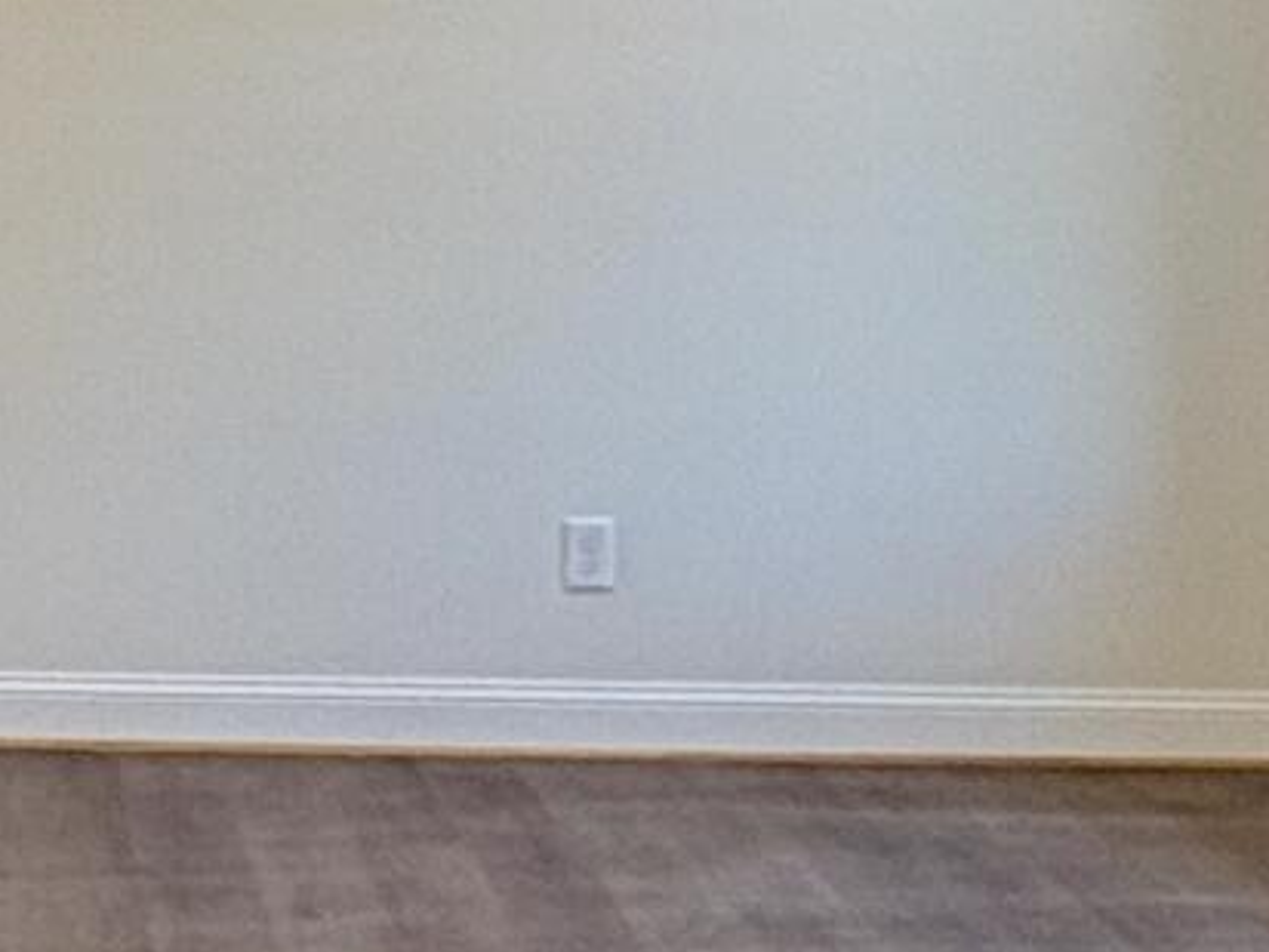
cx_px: -213
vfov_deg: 14.2
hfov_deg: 18.4
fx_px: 3739
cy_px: -86
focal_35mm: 102
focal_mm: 2.22
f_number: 2.2
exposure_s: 1/120
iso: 200
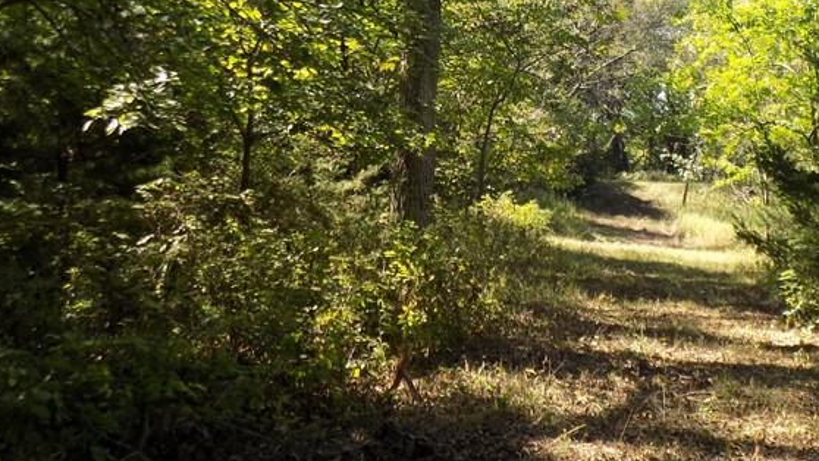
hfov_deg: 41.2
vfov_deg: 24.7
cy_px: 125
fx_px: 1042
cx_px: 647
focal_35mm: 48
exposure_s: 1/160
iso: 80
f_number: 3.1
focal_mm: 4.3
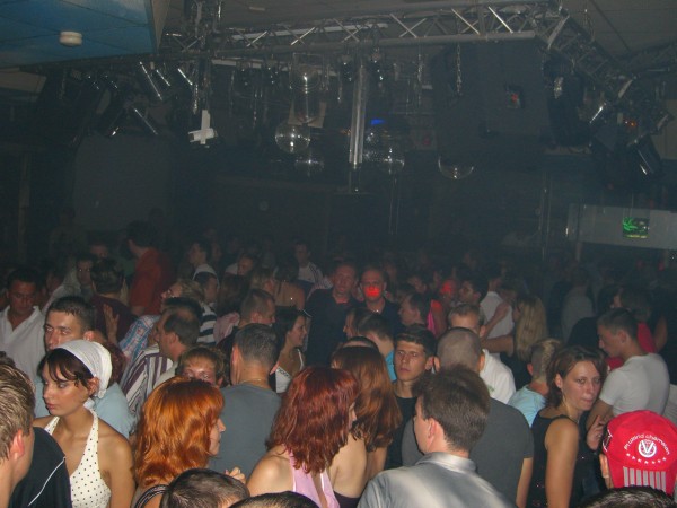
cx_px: 338
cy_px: 254
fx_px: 743
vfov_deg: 37.7
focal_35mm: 38
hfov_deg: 49.0
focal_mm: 7.9
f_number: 2.8
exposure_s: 1/60
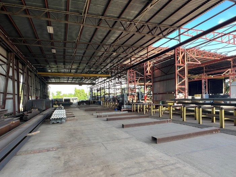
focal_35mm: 19
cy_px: 99
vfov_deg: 68.4
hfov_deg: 84.6
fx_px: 129
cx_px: 113
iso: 40
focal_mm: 1.57
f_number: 1.8
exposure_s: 1/99
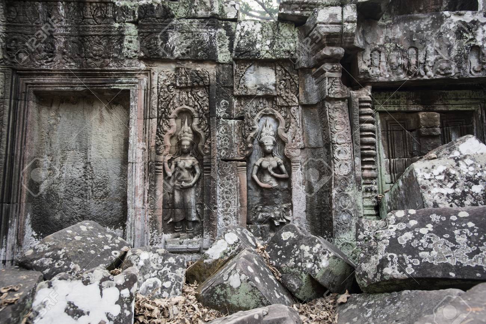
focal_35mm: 24
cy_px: 162
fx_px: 324
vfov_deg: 53.1
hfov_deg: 73.7
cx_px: 243
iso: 320
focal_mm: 24
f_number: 4.5
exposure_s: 1/250
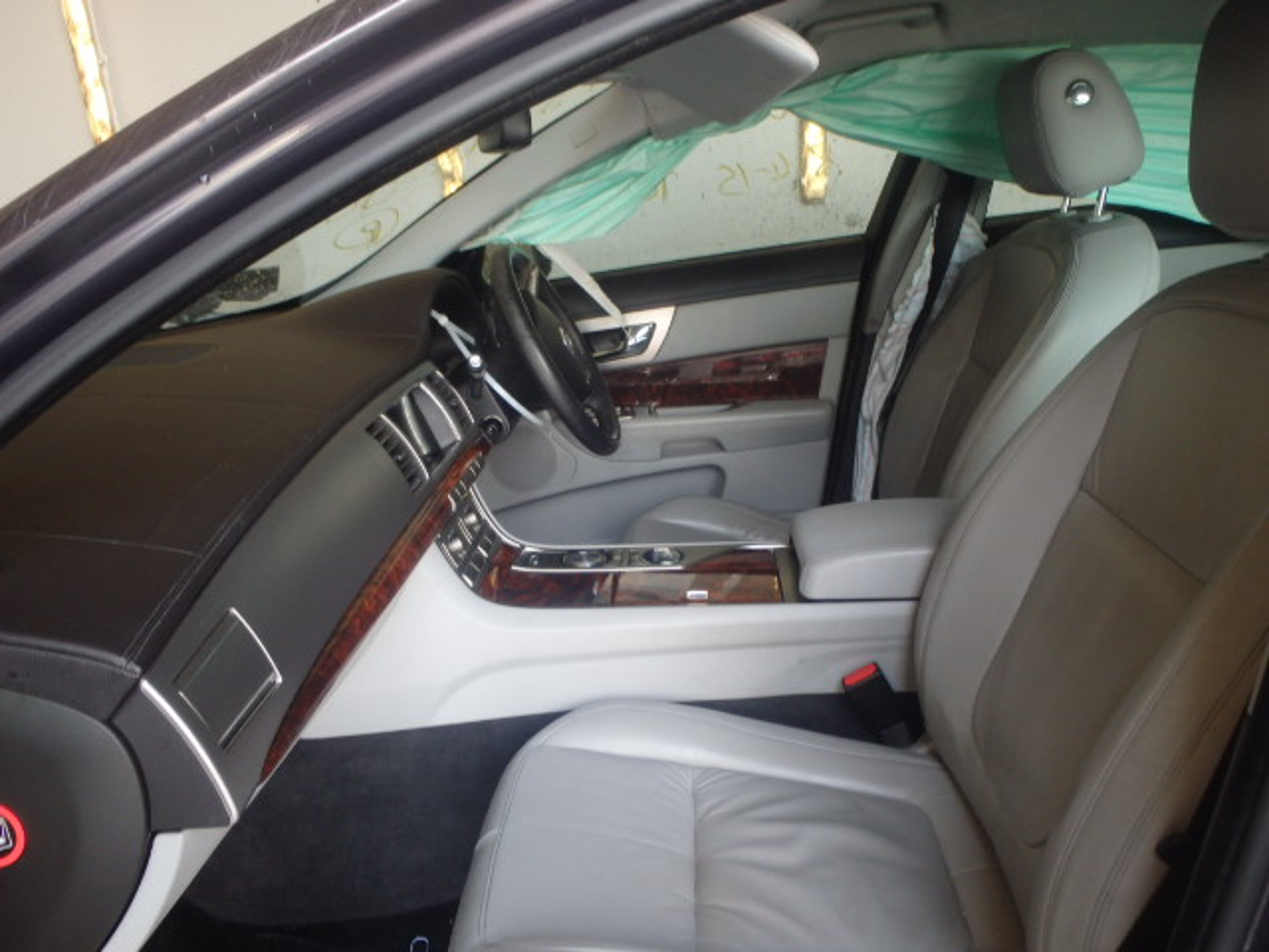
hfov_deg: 63.4
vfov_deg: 49.7
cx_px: 634
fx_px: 1026
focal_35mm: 28
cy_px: 476
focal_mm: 5
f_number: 3.9
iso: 200
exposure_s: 1/30
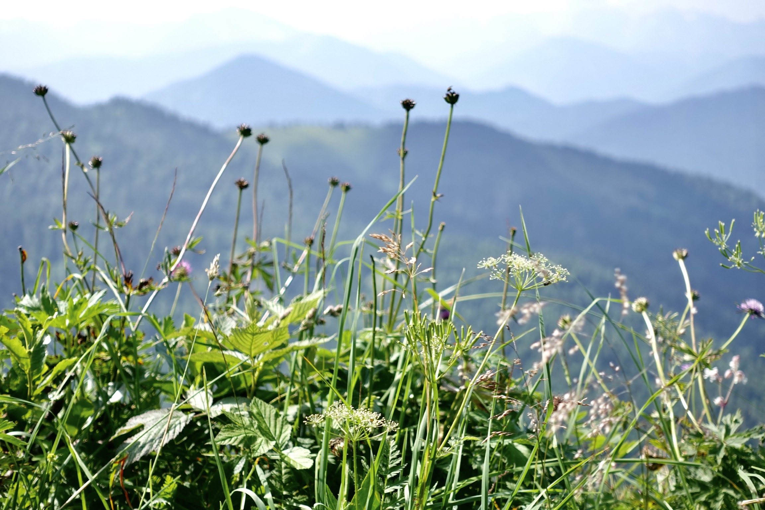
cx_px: 382
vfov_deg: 19.5
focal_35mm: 70
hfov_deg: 28.8
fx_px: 1487
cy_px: 255
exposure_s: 1/80
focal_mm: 25.7
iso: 125
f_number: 2.8
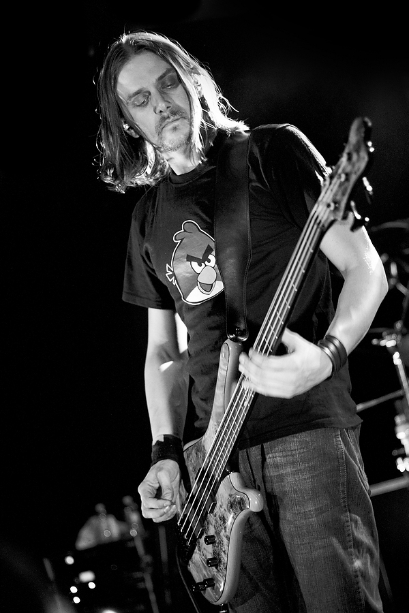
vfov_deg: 27.0
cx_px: 204
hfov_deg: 18.2
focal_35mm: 75
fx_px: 1278
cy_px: 306
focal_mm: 50
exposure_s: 1/125
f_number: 2
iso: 800
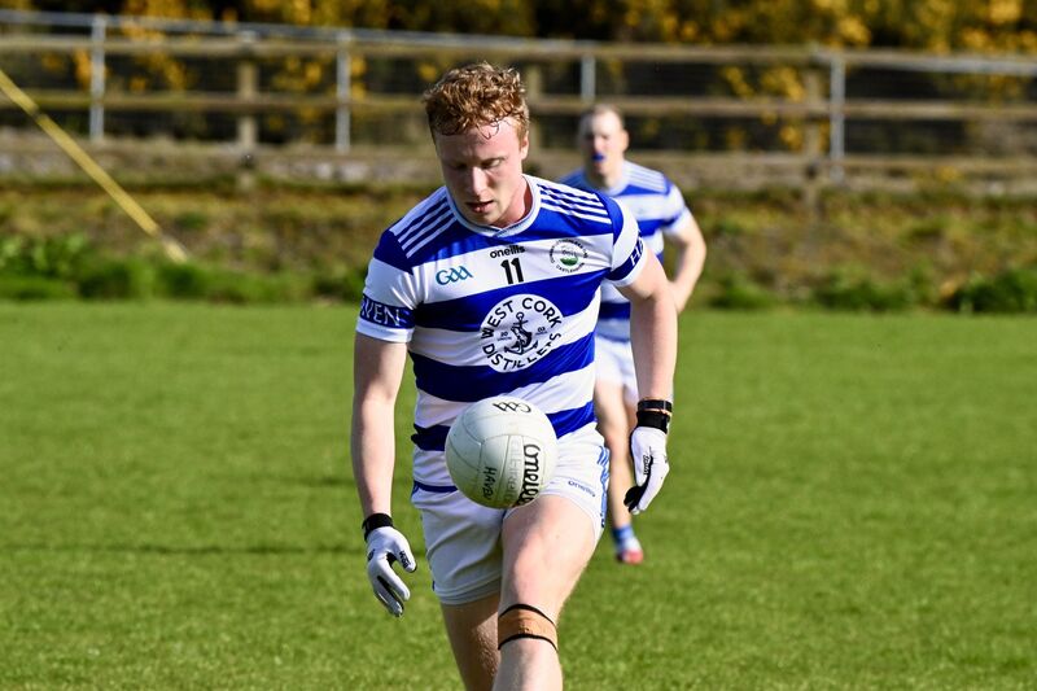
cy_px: 346
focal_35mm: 600
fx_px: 17279
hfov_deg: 3.4
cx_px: 518
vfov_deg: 2.3
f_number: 16
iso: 4500
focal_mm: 600
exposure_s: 1/2500
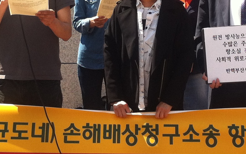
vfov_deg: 10.4
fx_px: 845
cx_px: 144
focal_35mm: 126
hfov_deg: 16.6
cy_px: 31
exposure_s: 1/471
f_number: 2.8
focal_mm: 3.85
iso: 80
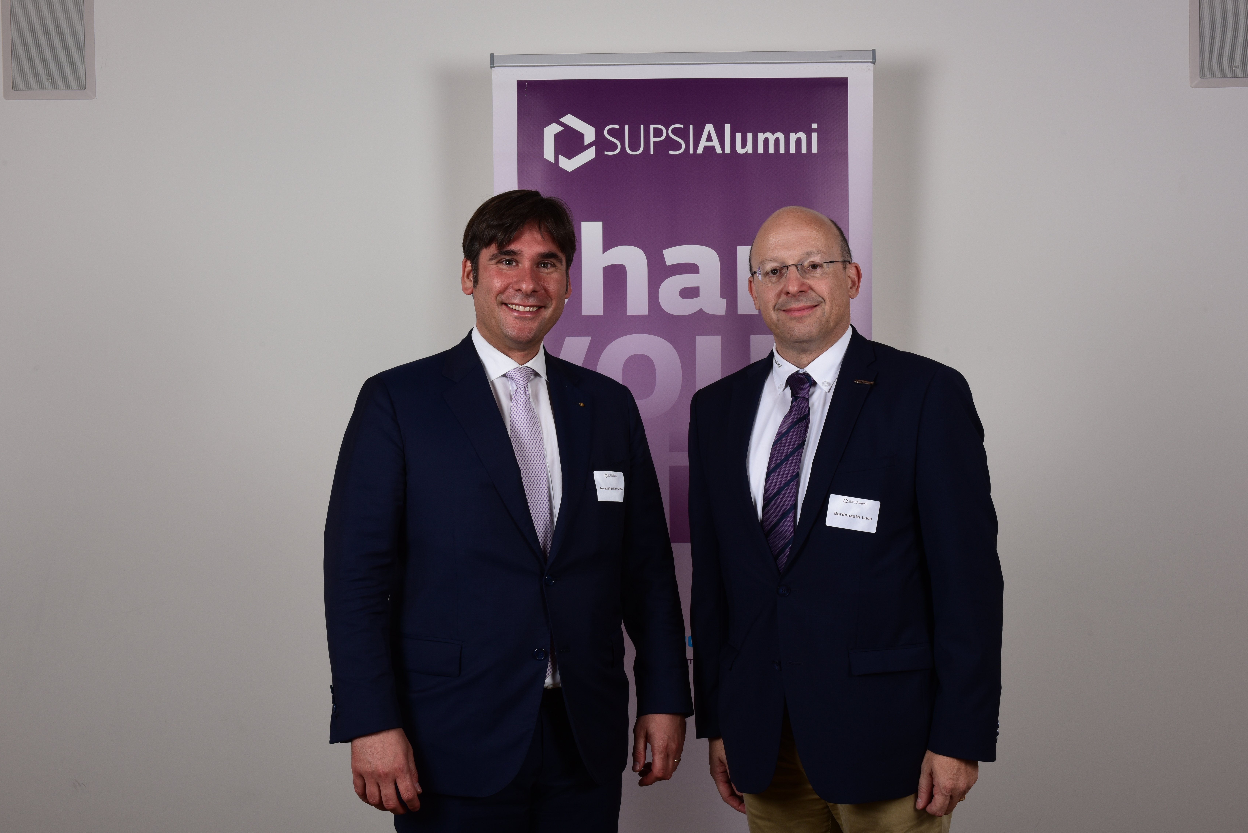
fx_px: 1422
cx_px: 619
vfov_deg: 32.7
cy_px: 423
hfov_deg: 47.4
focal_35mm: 41
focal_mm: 38
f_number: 13
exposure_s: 1/160
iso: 250
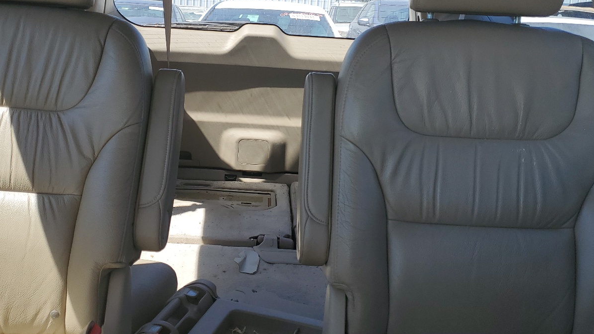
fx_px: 599
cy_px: 125
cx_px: 262
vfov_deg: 31.1
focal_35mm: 38
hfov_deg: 52.7
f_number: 1.5
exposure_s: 1/294
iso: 50
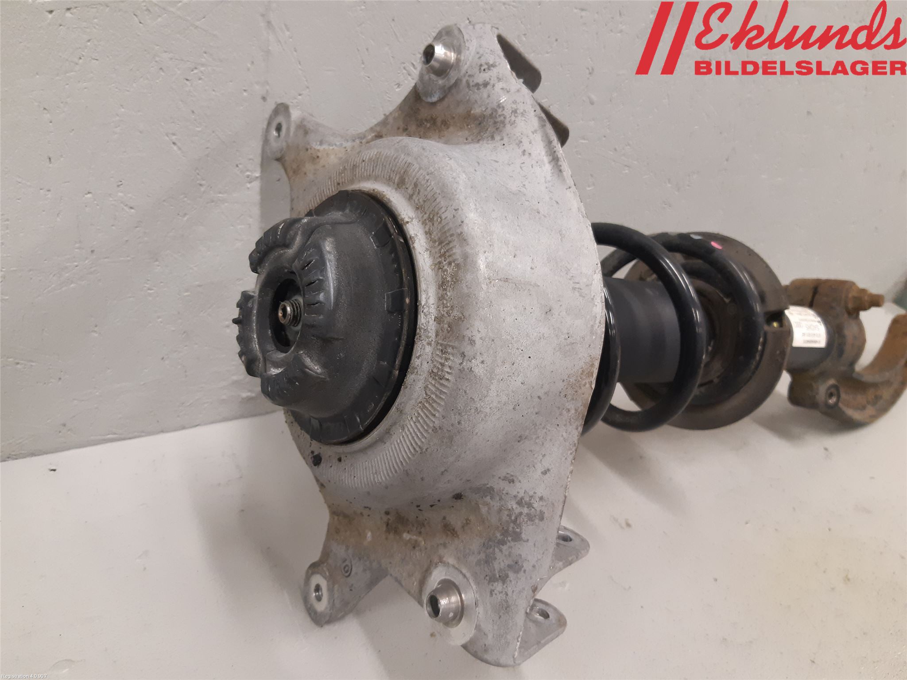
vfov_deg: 53.1
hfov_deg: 67.3
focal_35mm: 26
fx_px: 681
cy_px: 340
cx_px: 454
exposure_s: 1/50
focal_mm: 3.93
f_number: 1.7
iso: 200
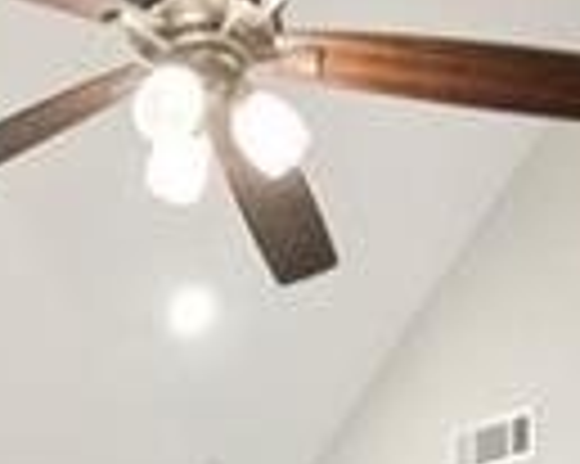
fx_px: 1784
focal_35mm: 104
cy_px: 1088
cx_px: 297
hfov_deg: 18.5
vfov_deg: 12.1
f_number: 8
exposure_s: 1/6
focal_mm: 14
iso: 400
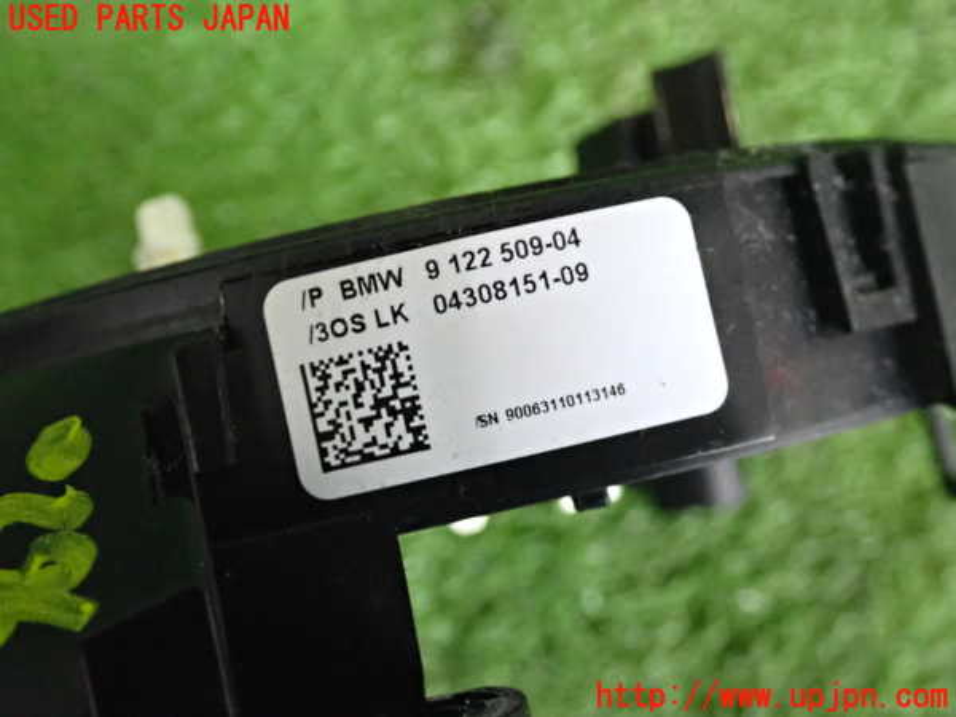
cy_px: 358
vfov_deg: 30.9
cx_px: 478
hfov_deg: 40.4
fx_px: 1298
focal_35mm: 47
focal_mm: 8.4
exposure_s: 1/250
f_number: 3.1
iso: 3200
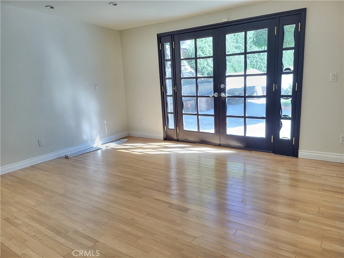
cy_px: 129
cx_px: 172
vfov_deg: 53.1
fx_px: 258
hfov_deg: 67.3
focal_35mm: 26
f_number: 1.8
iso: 200
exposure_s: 1/120
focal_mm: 5.4
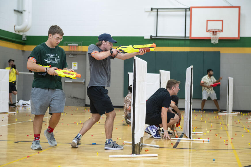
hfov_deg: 28.8
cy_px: 84
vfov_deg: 19.4
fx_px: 488
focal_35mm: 70
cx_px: 126
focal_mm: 70
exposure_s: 1/250
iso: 3200
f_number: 4
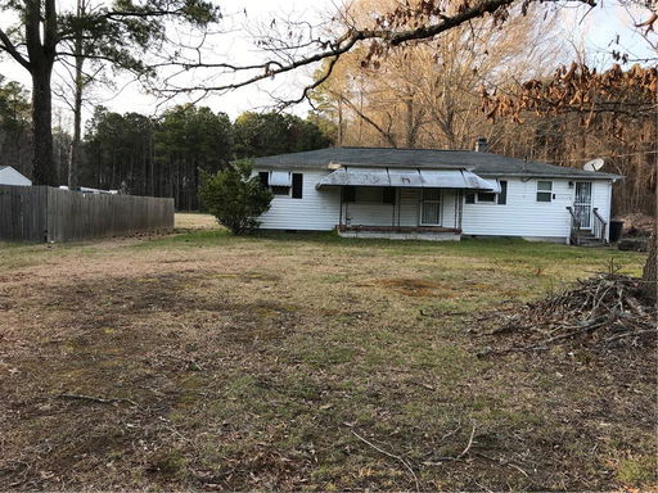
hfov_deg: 63.4
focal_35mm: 28
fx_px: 532
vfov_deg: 49.7
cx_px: 329
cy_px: 246
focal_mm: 3.99
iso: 20
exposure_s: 1/277
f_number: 1.8
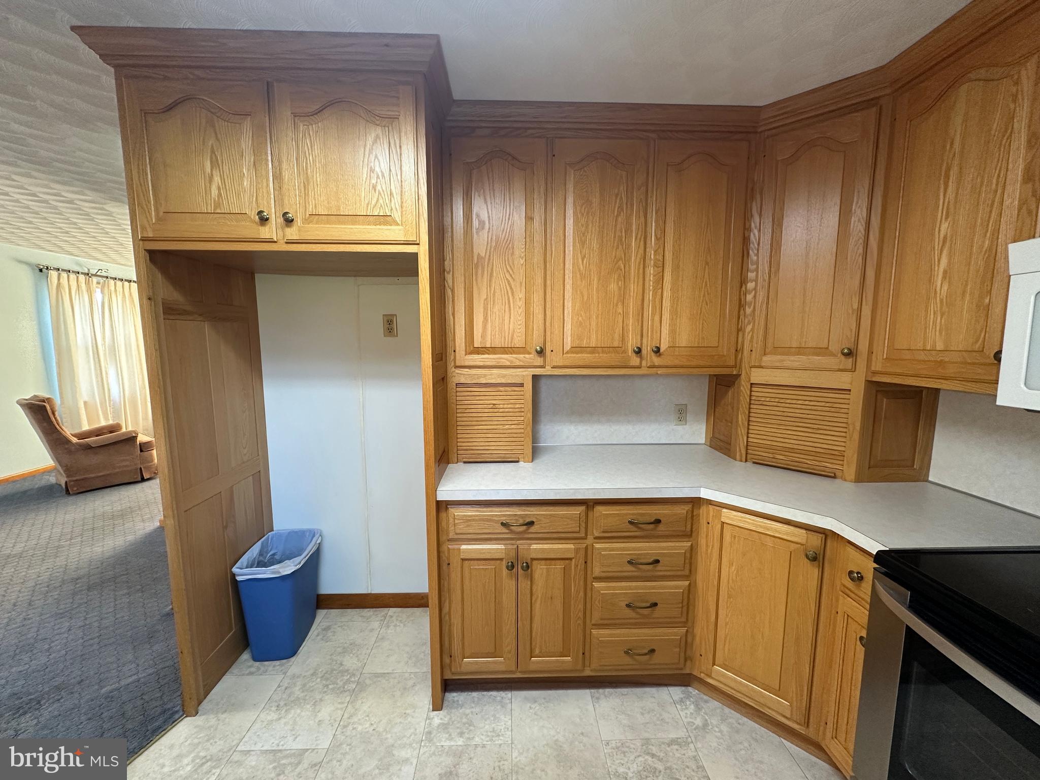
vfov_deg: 85.7
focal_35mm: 14
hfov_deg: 102.1
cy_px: 390
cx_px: 520
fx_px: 421
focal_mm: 2.22
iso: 200
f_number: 2.2
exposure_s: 1/60
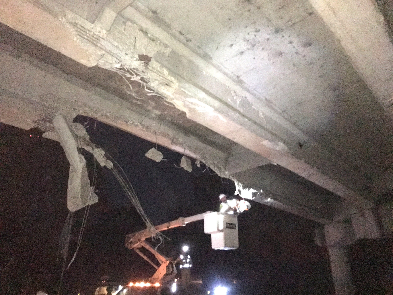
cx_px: 196
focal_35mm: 29
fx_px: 329
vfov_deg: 48.2
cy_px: 148
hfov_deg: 61.7
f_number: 2.2
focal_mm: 4.15
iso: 2000
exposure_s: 1/16
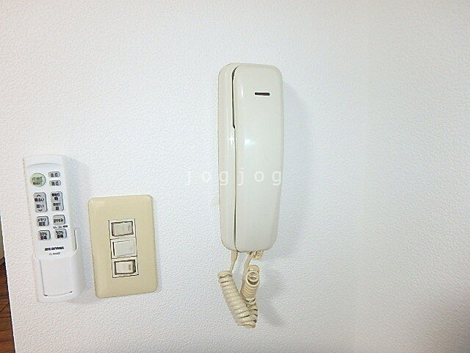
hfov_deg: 79.0
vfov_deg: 63.4
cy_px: 176
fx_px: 285
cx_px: 235
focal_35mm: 21
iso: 320
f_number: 3.5
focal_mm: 3.7
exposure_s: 1/30
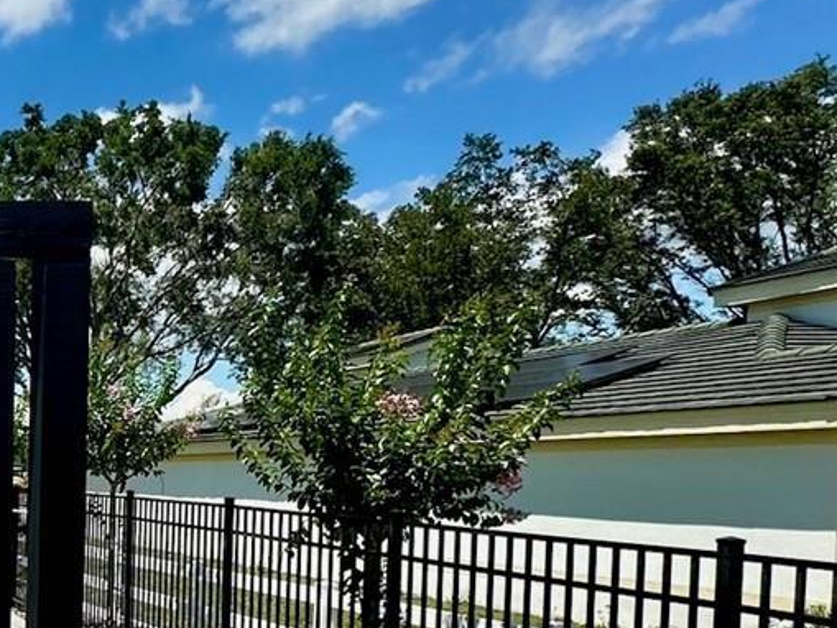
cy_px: 515
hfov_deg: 31.3
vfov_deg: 31.9
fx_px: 1064
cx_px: -294
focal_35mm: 44
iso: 40
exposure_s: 1/1667
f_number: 2.2
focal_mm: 2.22
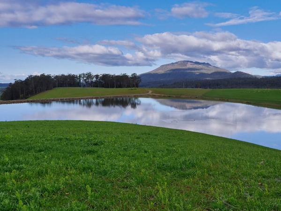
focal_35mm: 33
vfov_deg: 42.9
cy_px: 106
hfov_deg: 55.4
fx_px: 268
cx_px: 140
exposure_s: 1/2000
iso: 400
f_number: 3.5
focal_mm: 12
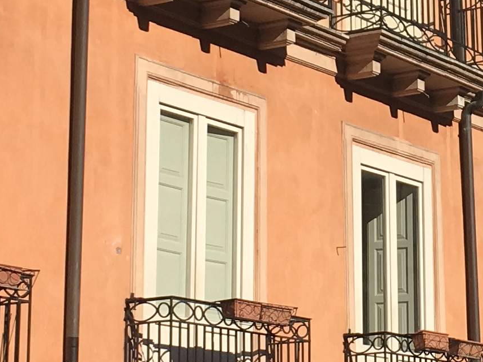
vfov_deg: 10.7
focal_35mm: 137
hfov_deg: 14.2
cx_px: 465
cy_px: 3
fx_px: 1912
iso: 25
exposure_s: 1/2481
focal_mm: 4.15
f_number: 2.2
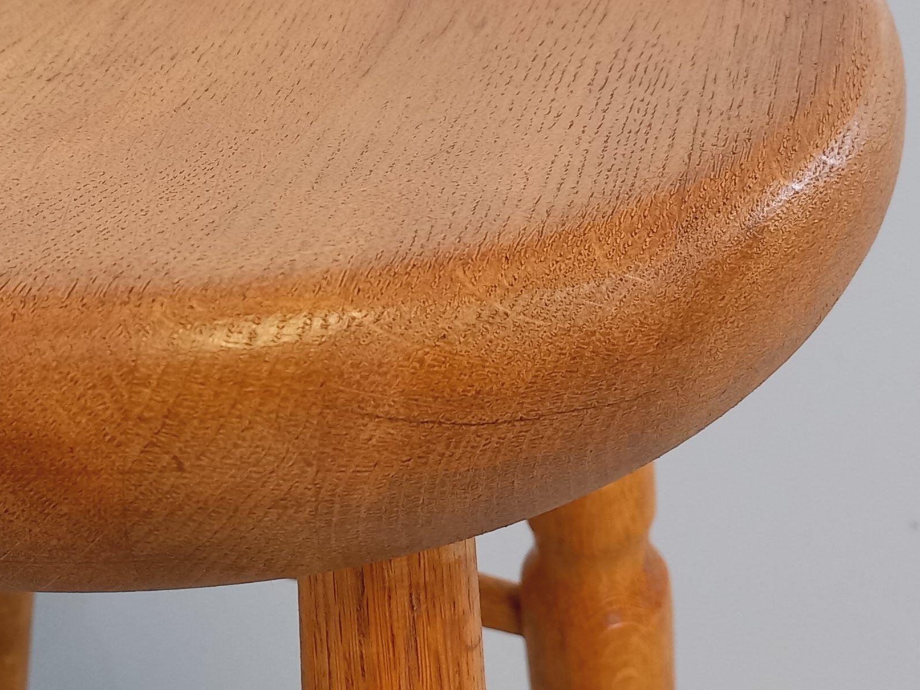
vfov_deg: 23.6
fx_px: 1648
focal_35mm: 62
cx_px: 249
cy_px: 244
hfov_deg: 30.7
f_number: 1.8
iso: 250
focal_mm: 4.65
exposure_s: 1/49
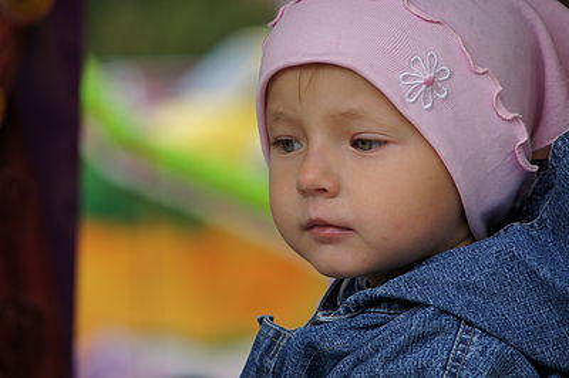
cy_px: 189
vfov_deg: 4.6
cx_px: 284
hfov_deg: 6.9
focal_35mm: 300
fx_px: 4738
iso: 200
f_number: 7.1
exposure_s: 1/320
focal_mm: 200
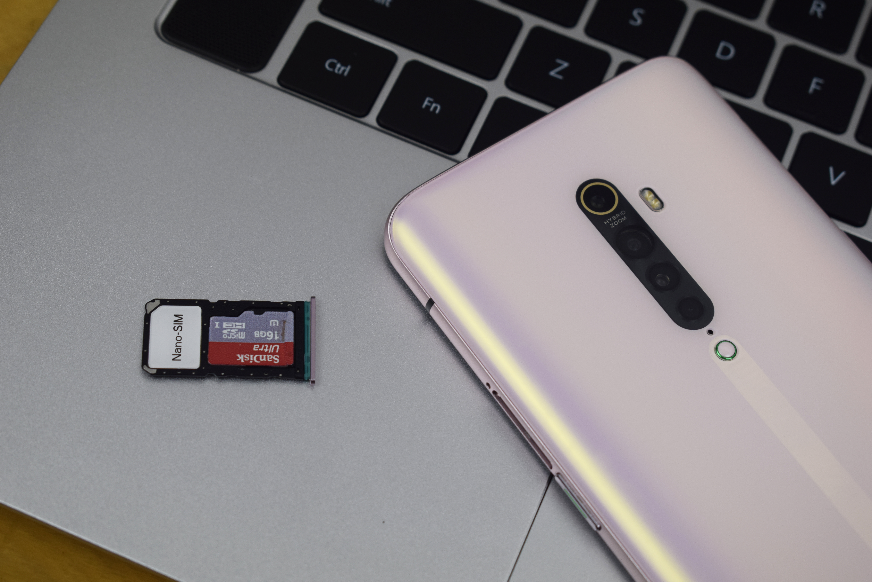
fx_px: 1744
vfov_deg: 18.9
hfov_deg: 28.1
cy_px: 291
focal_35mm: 72
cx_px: 436
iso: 400
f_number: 6.3
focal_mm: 48
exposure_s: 1/160
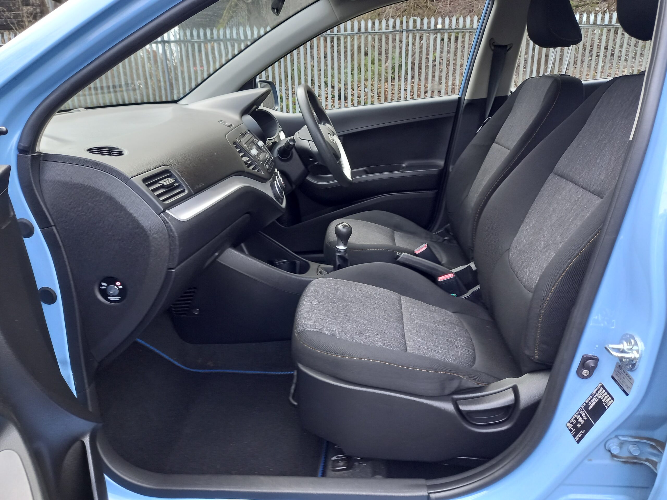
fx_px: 482
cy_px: 250
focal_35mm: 25
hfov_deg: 69.4
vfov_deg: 54.9
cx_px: 334
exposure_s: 1/40
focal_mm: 4.6
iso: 160
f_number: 2
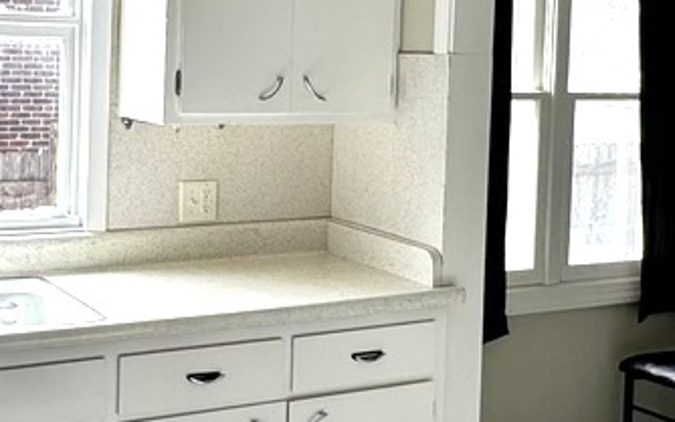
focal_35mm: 64
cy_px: 97
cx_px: 271
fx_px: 1178
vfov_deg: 20.2
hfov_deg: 31.9
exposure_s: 1/250
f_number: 2.2
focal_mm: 2.22
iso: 40
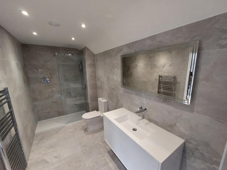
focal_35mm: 14
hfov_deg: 101.9
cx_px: 121
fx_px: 92
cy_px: 89
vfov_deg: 85.6
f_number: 2.2
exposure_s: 1/50
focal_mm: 1.74
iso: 80
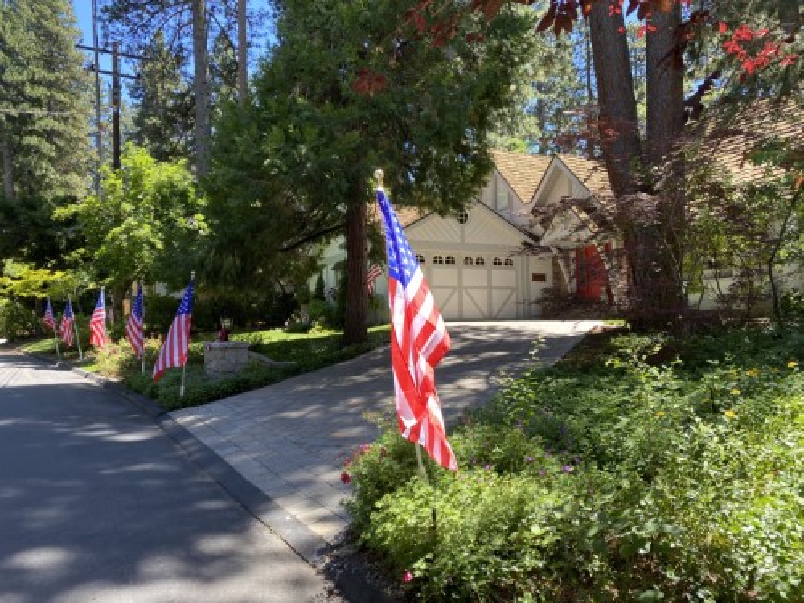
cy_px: 302
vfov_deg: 53.1
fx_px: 604
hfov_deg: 67.3
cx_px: 402
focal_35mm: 26
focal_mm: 4.25
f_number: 1.8
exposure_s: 1/262
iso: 32
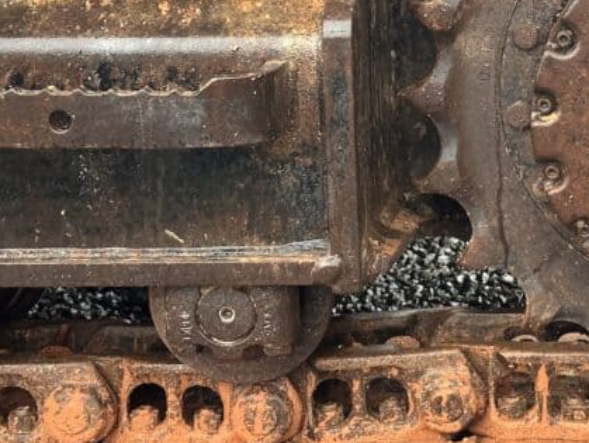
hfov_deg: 18.6
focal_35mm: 103
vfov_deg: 14.3
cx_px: 562
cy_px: 110
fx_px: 1754
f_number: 1.78
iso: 250
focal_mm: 6.86
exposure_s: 1/41
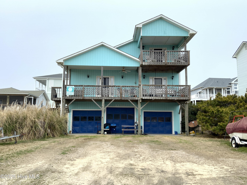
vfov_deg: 48.2
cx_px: 124
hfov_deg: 61.7
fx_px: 207
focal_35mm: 29
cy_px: 92
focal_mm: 3
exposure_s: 1/372
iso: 16
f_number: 1.8
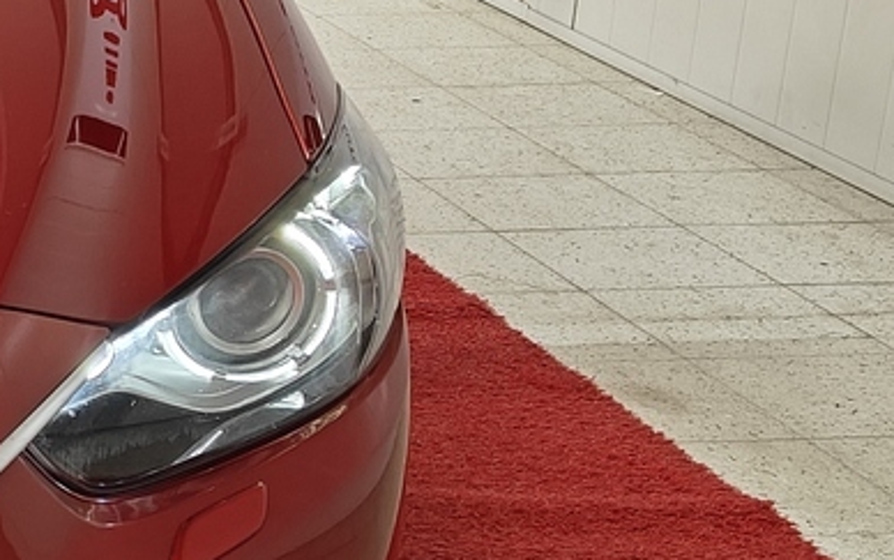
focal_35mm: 114
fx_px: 2779
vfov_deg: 11.5
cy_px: 320
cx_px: -689
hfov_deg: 15.7
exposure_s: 1/59
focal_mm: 5.59
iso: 64
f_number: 1.8
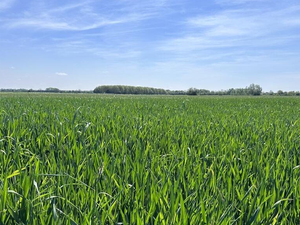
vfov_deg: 43.8
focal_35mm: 32
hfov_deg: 56.8
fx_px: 277
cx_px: 157
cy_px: 139
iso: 80
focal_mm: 6.86
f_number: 1.78
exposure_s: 1/5848
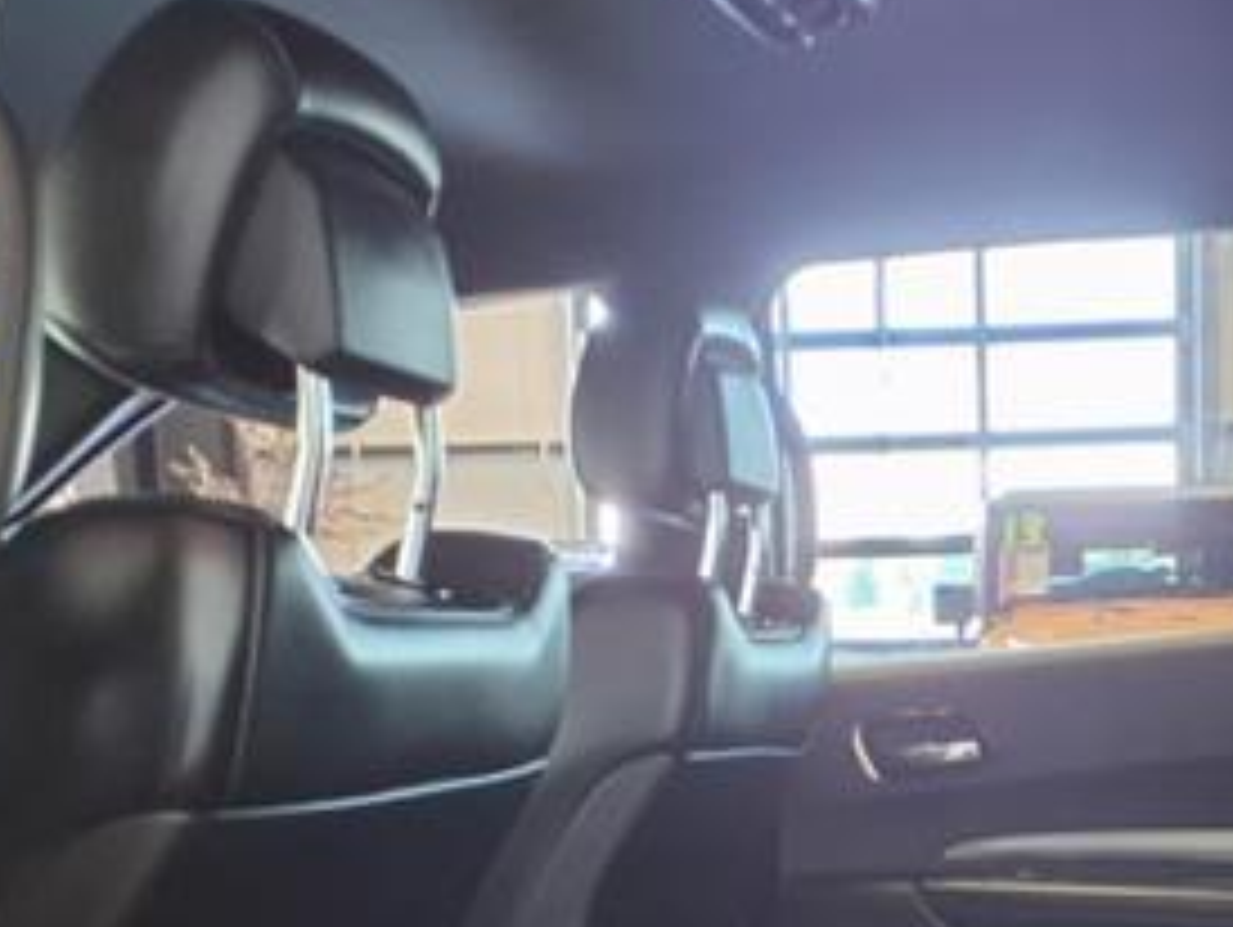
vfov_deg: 22.4
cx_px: 945
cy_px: 936
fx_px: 2246
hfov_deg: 30.1
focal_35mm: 63
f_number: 1.9
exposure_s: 1/17
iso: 500
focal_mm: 3.58
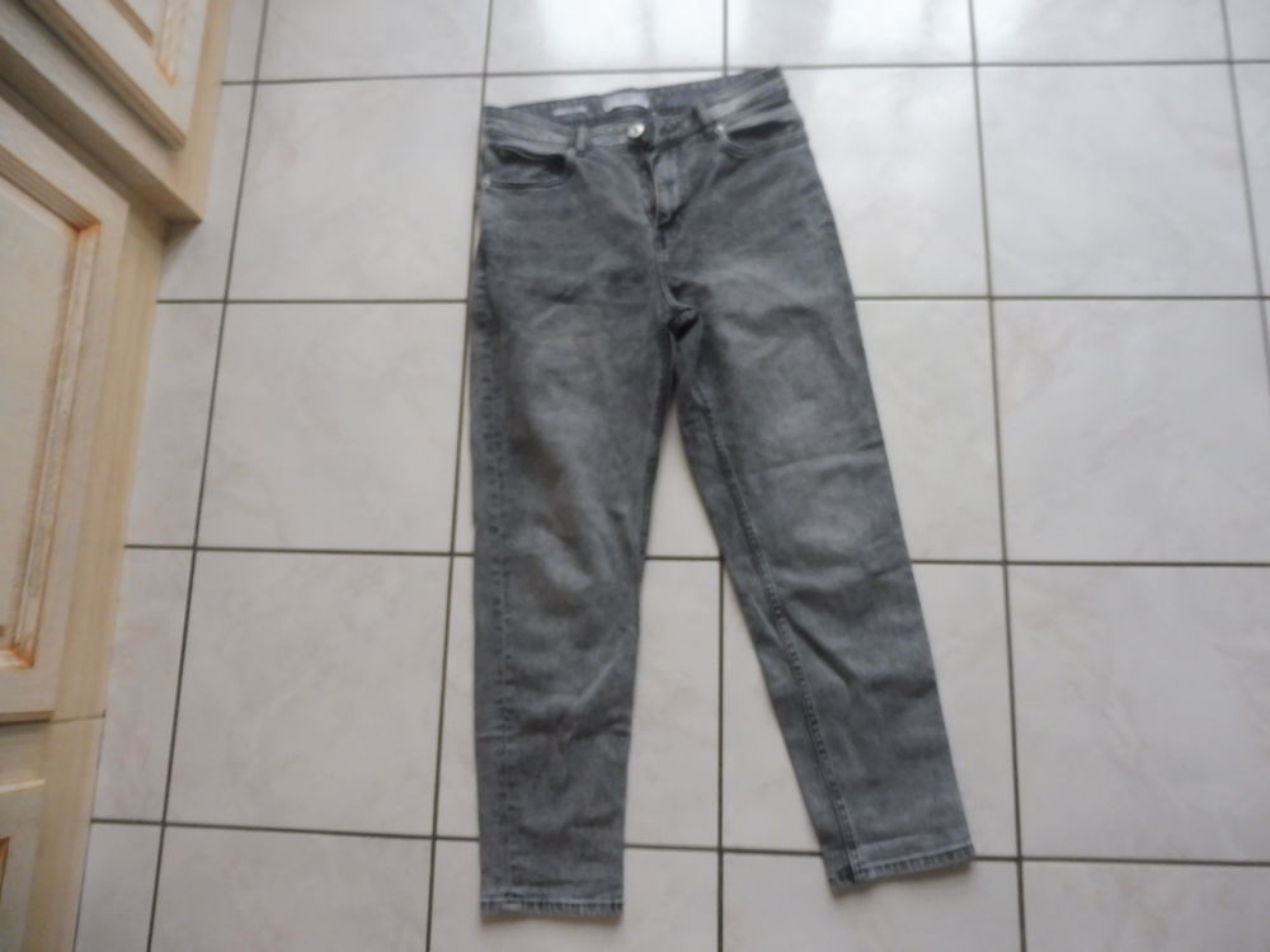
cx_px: 635
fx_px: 881
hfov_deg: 71.6
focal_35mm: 24
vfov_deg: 56.8
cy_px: 476
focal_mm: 4.3
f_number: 3.3
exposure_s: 1/60
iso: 400
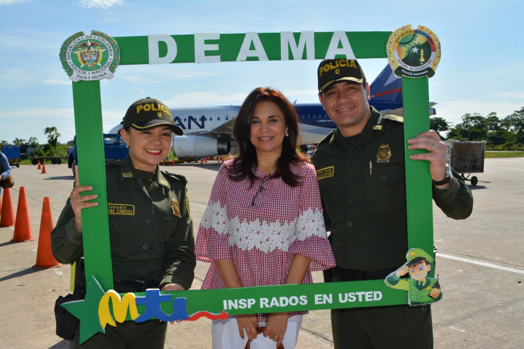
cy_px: 174
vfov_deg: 40.0
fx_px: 480
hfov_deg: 57.2
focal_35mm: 33
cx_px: 262
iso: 100
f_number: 11
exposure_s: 1/200
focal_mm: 22
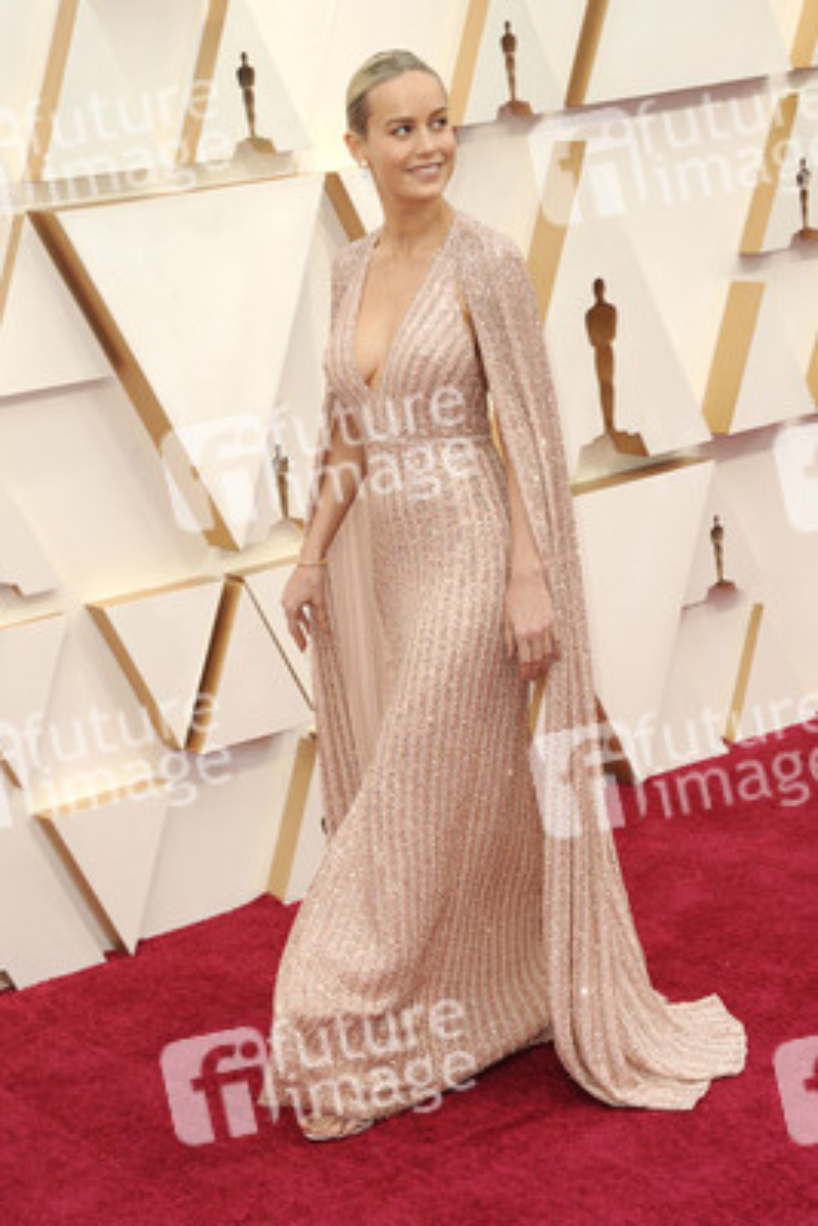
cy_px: 613
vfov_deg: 28.1
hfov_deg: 18.9
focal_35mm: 72
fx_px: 2452
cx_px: 409
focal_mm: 72
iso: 1250
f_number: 8
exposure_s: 1/200
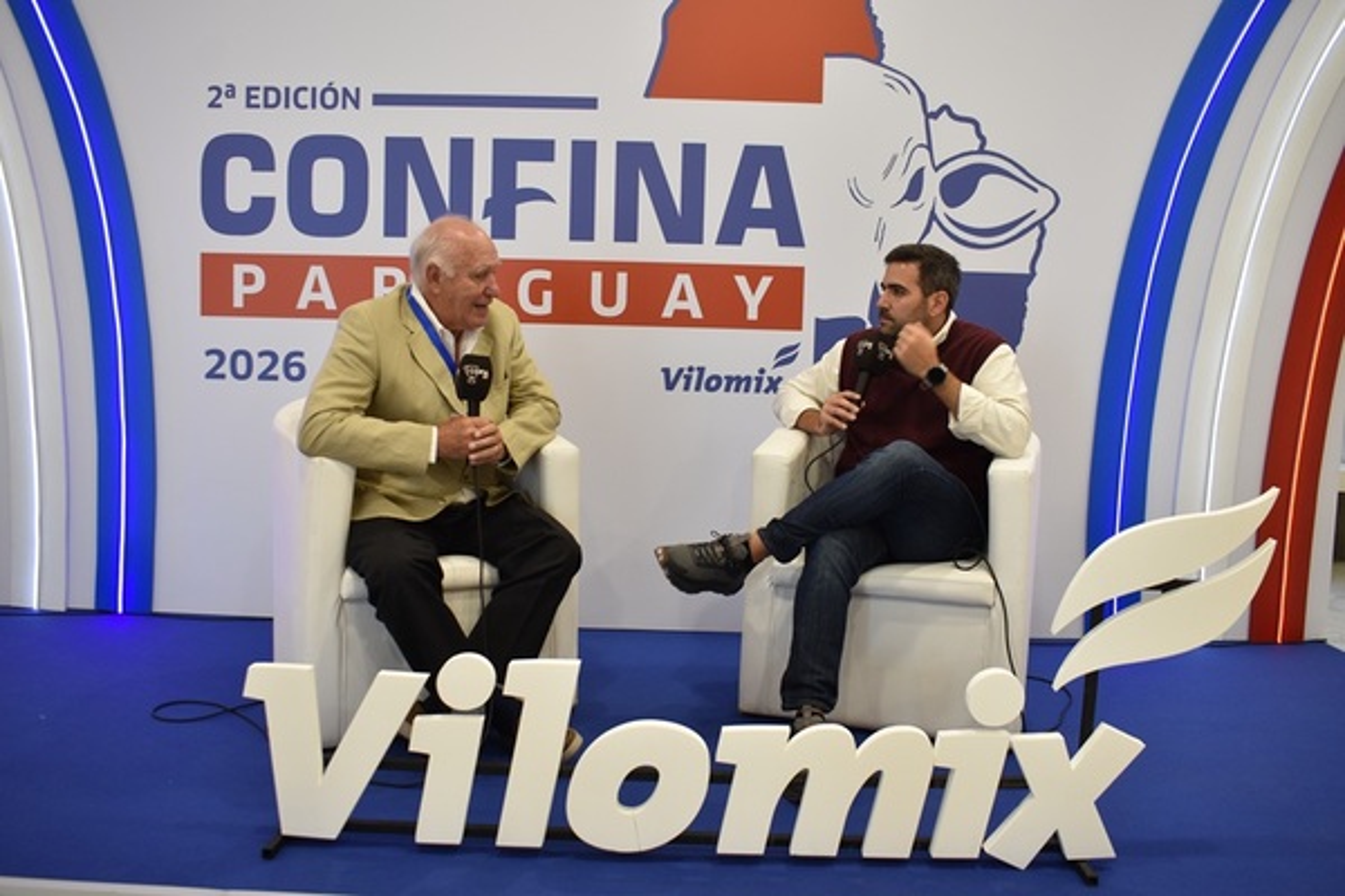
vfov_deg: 43.6
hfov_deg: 61.9
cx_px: 672
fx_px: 1121
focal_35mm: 30
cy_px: 448
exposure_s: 1/40
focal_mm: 20
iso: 400
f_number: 4
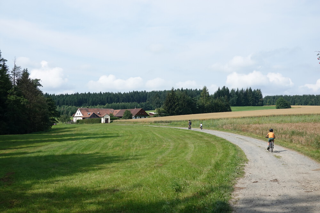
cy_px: 106
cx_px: 160
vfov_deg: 29.9
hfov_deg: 43.6
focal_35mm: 45
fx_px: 400
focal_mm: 16.54
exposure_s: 1/640
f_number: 4.5
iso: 125
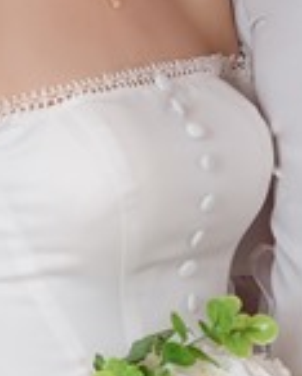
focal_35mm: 375
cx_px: 230
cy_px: 113
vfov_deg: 5.2
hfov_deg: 4.1
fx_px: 4185
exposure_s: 1/100
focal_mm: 70
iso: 50
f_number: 3.2
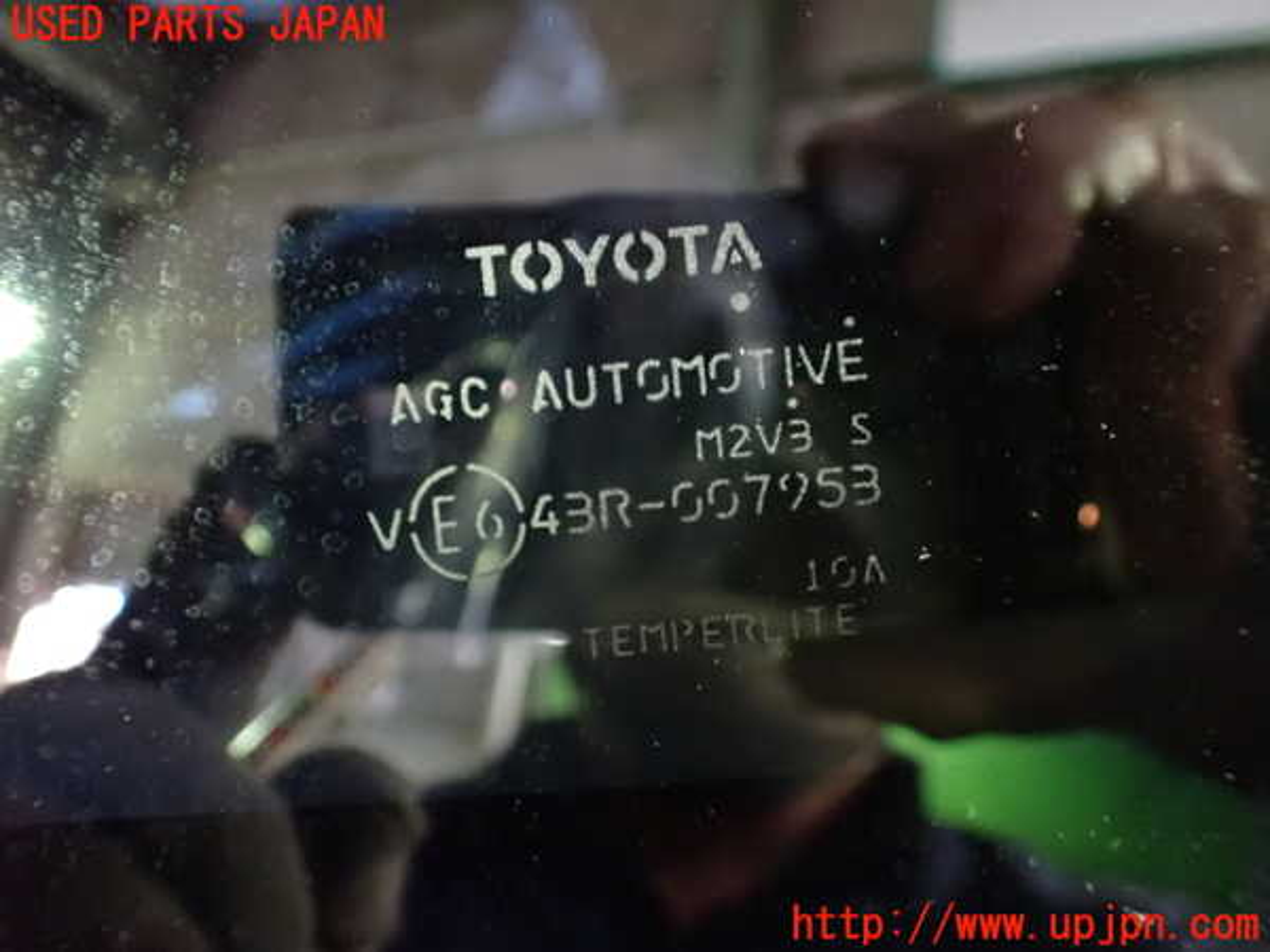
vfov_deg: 46.8
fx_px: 1101
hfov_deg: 60.0
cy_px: 476
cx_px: 635
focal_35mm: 30
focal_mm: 5.4
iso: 1600
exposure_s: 1/15
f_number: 2.3
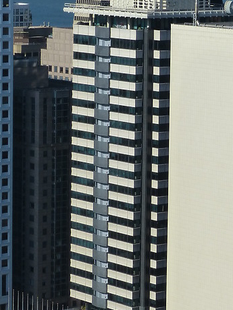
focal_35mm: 174
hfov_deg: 8.5
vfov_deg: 11.4
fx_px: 1562
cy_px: 127
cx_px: 184
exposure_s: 1/1300
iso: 160
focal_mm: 16
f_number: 4.5
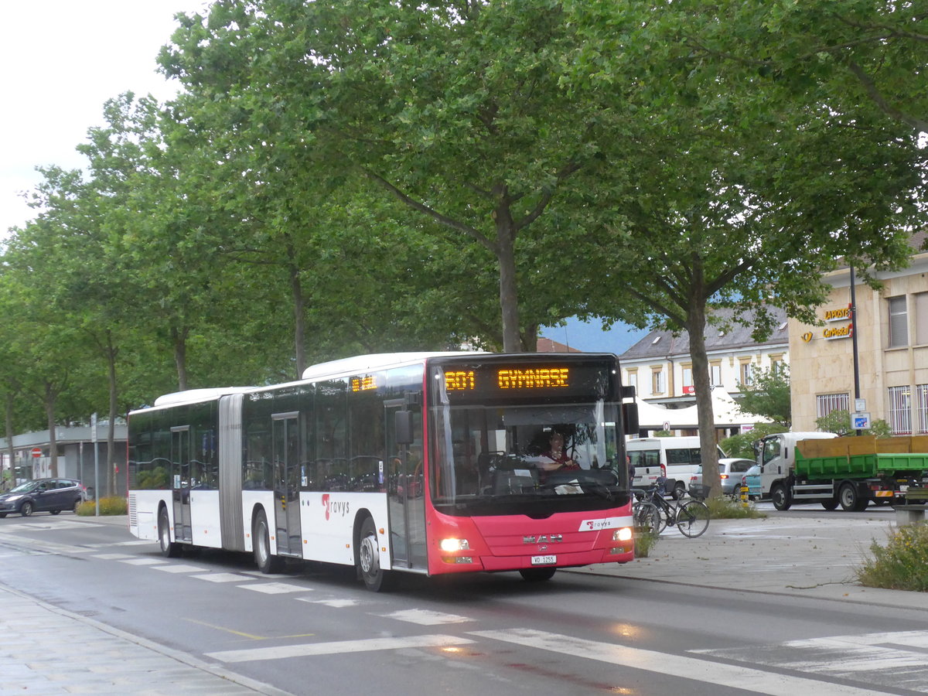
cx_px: 464
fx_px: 1984
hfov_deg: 26.3
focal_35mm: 74
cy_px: 348
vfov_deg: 19.9
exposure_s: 1/320
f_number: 4.2
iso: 640
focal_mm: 15
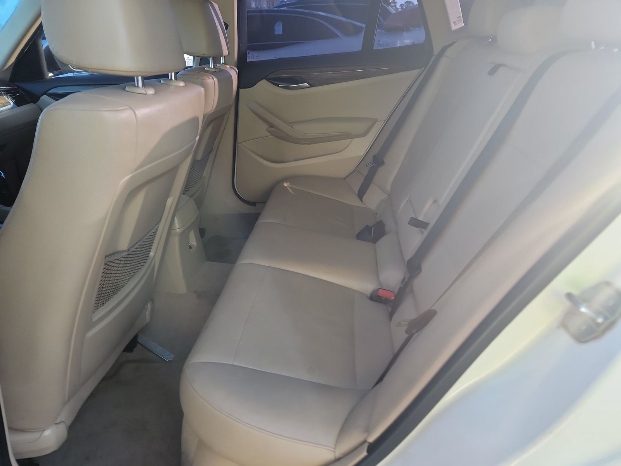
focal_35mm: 24
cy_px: 233
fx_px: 431
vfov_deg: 56.8
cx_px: 310
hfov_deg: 71.6
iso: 55
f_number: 1.8
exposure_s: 1/59
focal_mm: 6.7
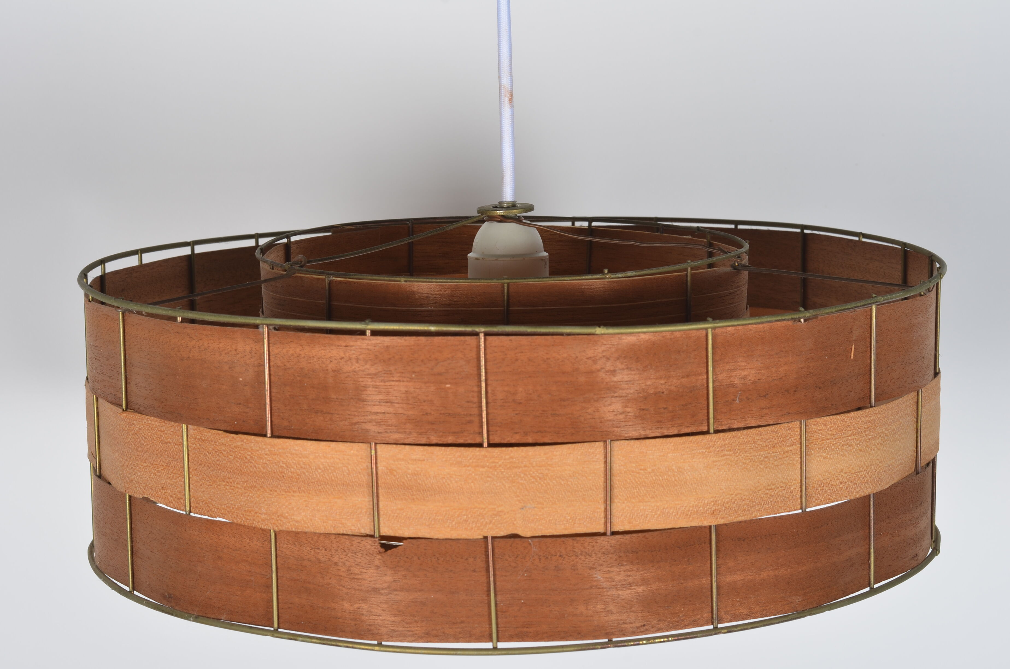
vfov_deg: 18.1
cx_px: 505
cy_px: 334
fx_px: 2100
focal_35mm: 75
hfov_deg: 27.0
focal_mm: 50
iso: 100
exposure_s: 1/125
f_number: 11
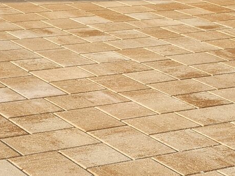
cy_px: 85
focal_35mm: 129
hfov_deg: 15.3
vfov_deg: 11.5
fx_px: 876
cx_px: 94
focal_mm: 6.4
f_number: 1.8
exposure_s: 1/432
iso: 12
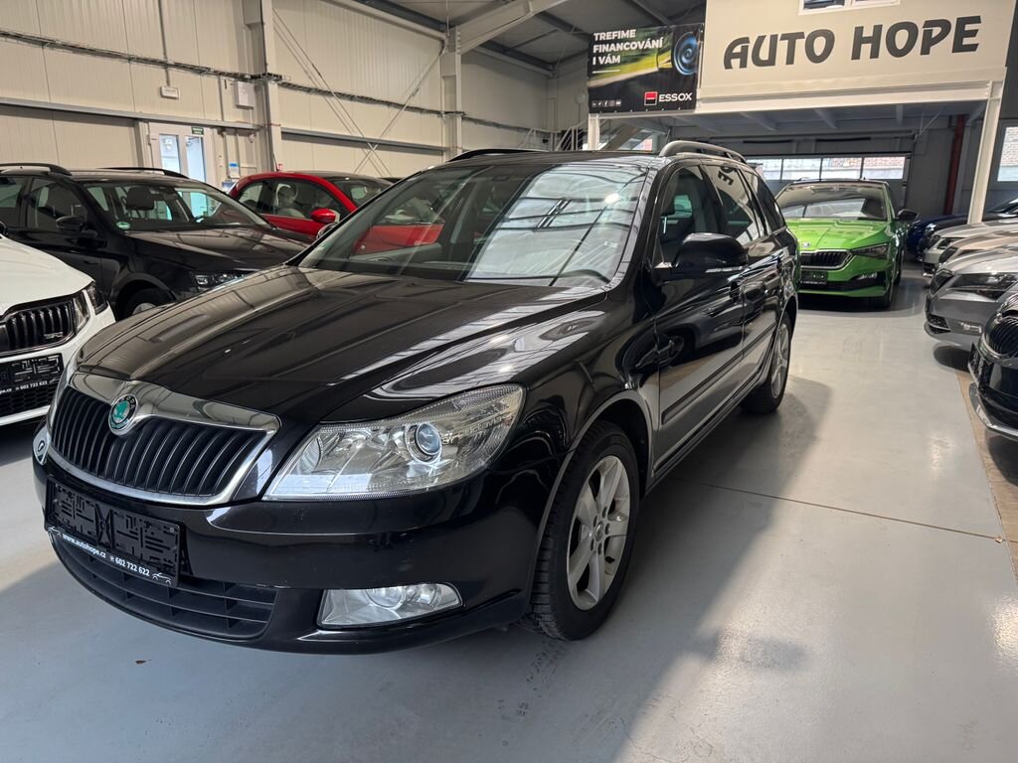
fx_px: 706
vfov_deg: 56.8
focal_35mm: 24
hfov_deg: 71.6
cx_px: 509
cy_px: 382
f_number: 1.78
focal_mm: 6.76
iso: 250
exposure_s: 1/60
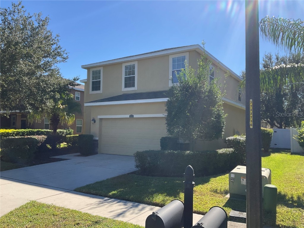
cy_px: 114
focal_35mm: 29
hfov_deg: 61.7
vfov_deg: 48.2
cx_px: 152
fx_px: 255
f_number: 1.8
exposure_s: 1/1377
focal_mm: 3
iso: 16
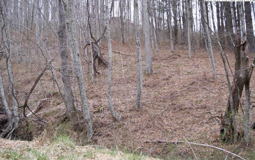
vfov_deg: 32.0
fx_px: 278
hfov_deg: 49.3
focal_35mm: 40
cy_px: 75
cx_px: 127
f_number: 4.5
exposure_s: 1/40
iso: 100
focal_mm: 26
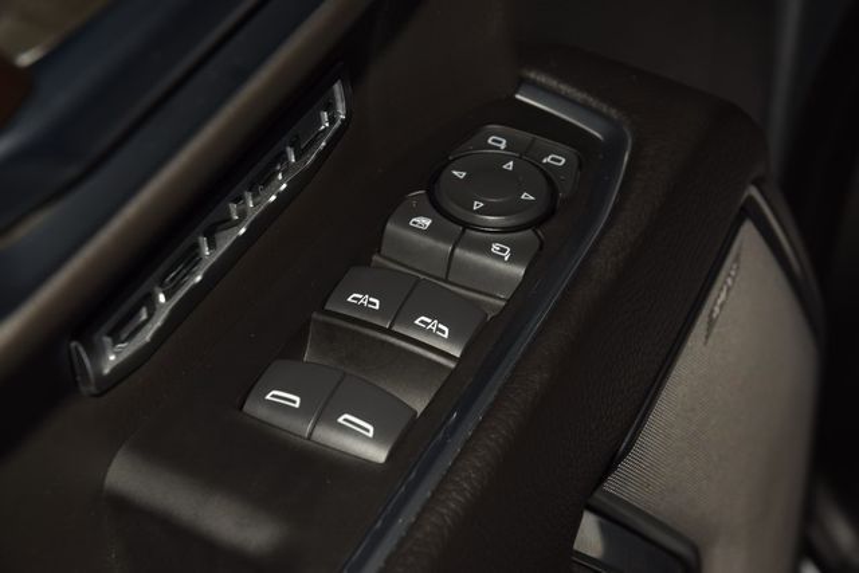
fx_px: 2506
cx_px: 430
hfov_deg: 19.5
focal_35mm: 105
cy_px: 286
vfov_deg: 13.0
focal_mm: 70
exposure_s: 1/125
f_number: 8
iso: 100
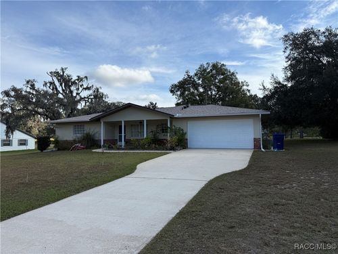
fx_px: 234
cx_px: 169
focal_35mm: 24
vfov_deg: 56.8
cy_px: 127
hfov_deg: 71.6
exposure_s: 1/4167
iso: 80
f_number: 1.78
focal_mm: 6.76
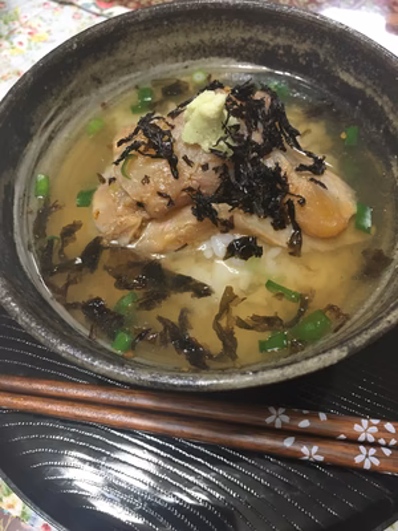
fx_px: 445
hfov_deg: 48.2
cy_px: 266
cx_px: 199
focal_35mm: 29
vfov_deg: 61.7
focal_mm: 4.15
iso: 160
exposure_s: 1/30
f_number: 2.2
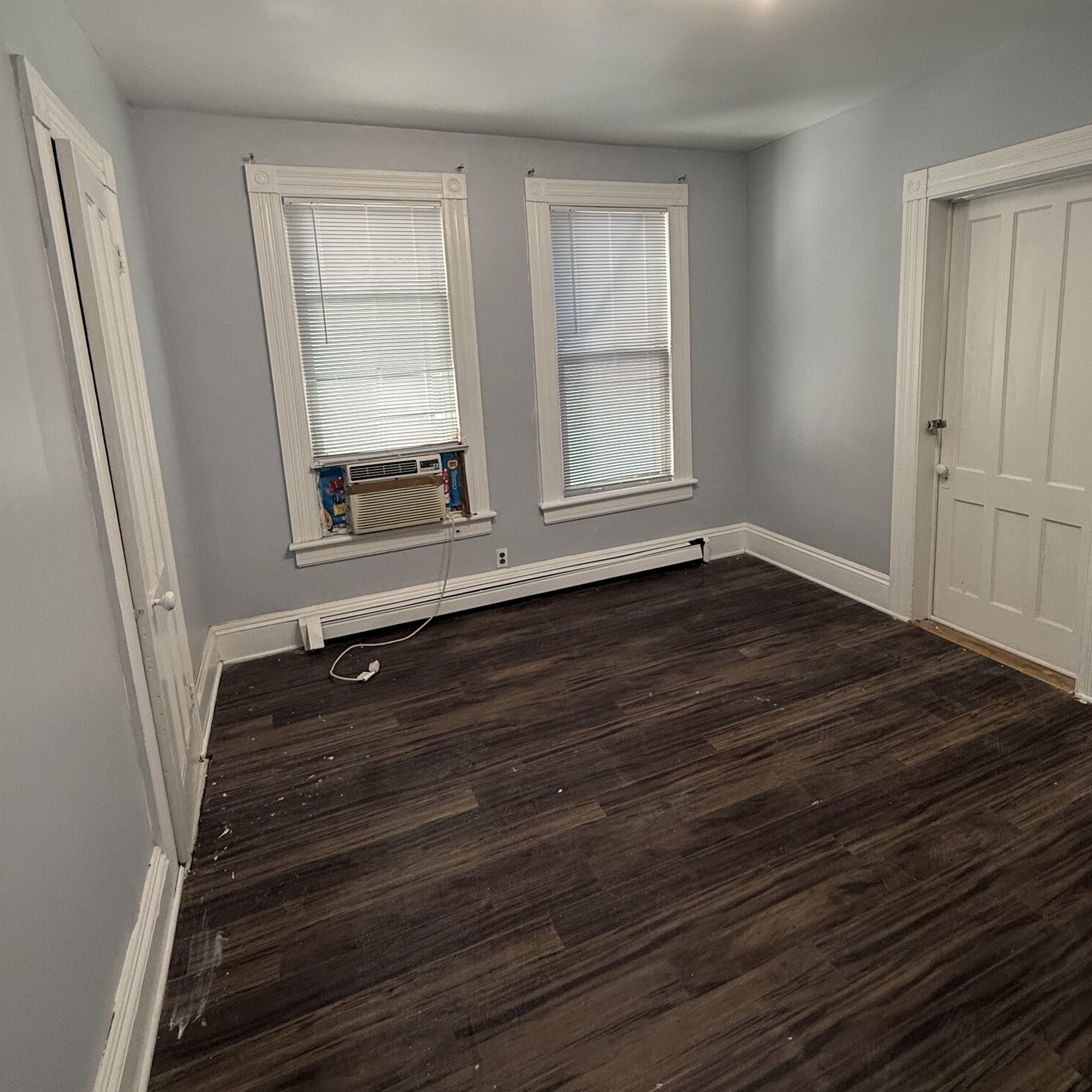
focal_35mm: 19
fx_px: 678
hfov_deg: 77.6
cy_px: 463
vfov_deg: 77.2
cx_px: 578
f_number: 2.2
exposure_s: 1/60
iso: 200
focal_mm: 2.22
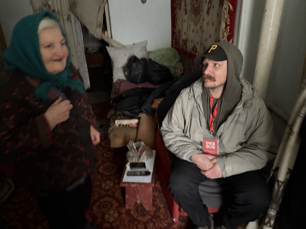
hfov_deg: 67.3
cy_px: 106
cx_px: 145
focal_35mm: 26
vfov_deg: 53.0
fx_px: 230
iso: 2000
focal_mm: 6.76
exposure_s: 1/15
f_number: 1.78
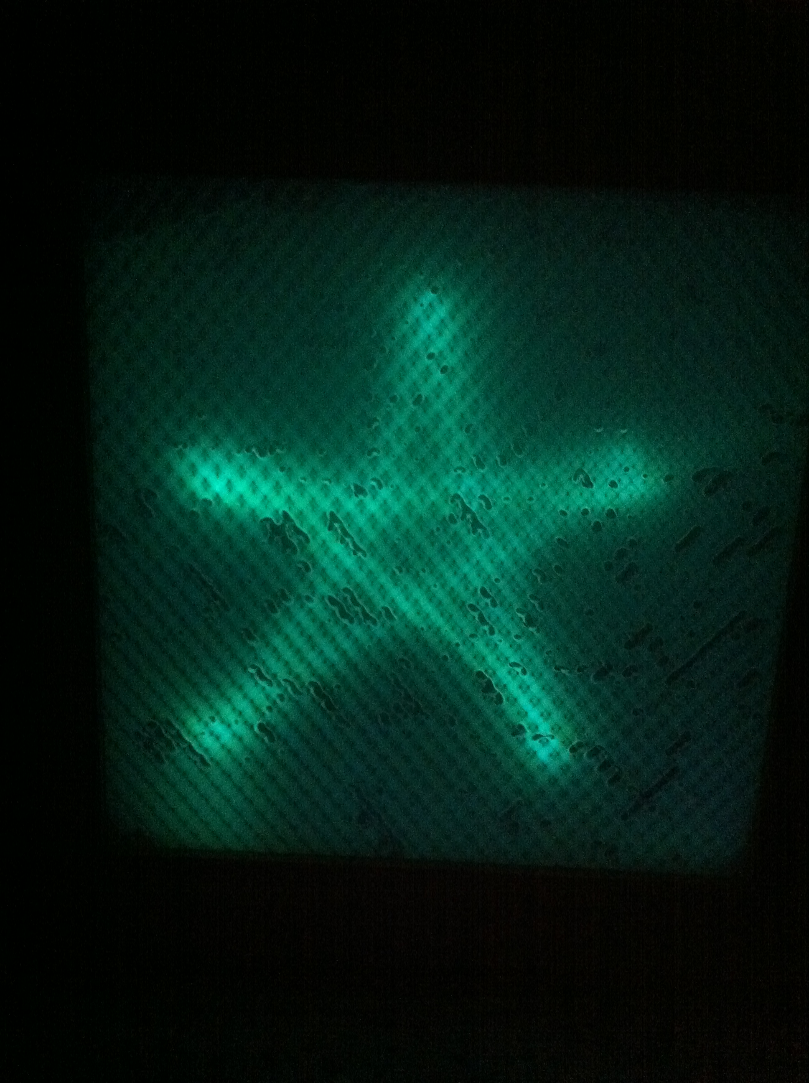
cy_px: 542
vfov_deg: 52.7
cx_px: 404
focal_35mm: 35
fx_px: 1094
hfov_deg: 40.6
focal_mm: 3.85
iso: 1000
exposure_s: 1/15
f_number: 2.8
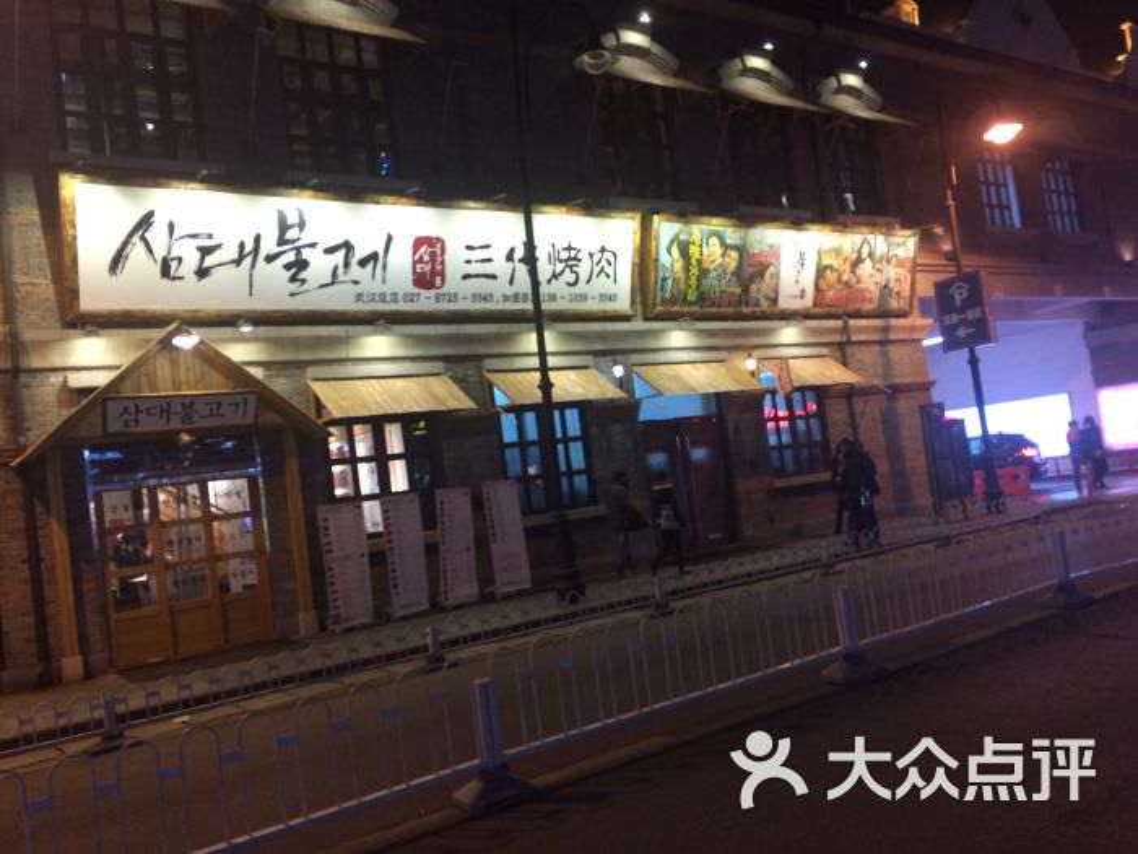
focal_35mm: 29
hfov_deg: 61.7
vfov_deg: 48.2
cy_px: 427
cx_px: 569
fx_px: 953
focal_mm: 4.15
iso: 250
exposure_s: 1/33
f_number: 2.2
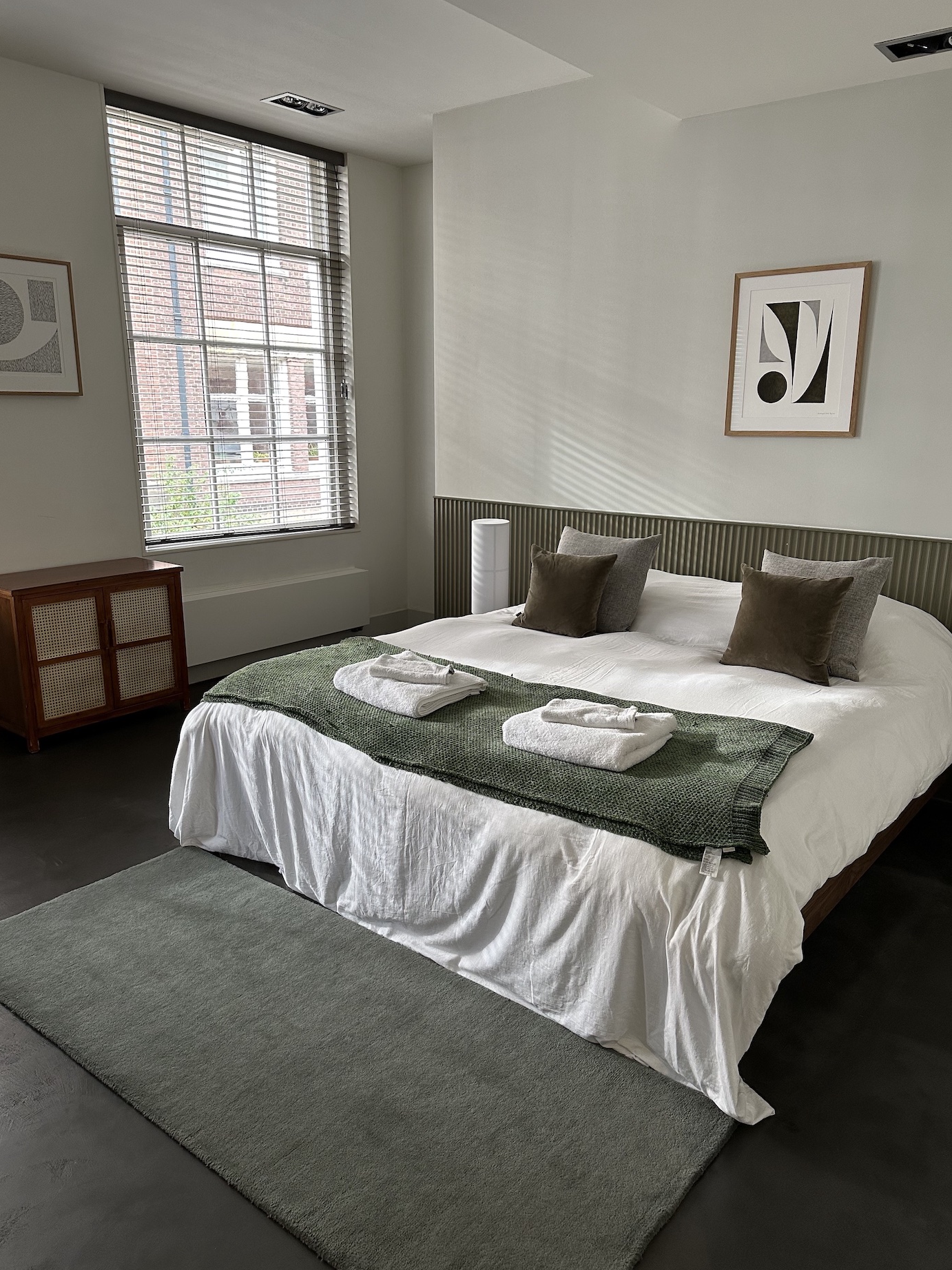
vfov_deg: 69.4
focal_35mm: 25
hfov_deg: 54.9
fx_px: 917
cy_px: 656
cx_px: 478
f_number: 1.78
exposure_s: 1/50
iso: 160
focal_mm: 6.86
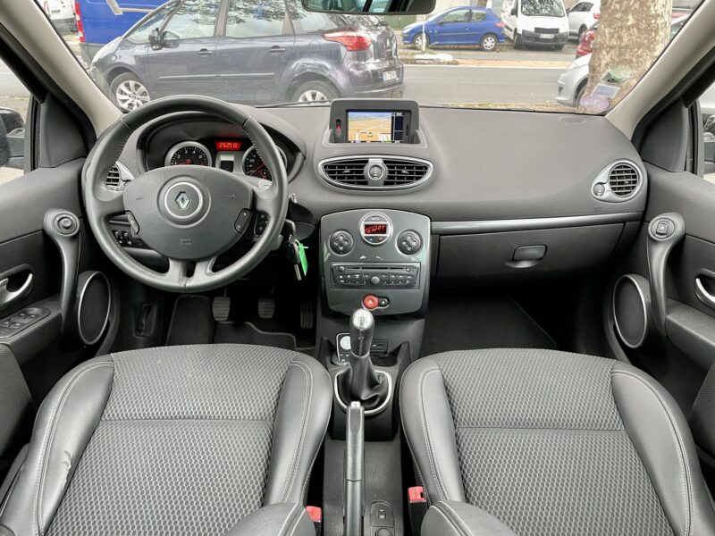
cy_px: 268
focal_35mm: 26
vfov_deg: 53.1
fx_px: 537
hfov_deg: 67.3
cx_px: 358
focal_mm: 4.2
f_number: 1.6
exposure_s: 1/70
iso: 125
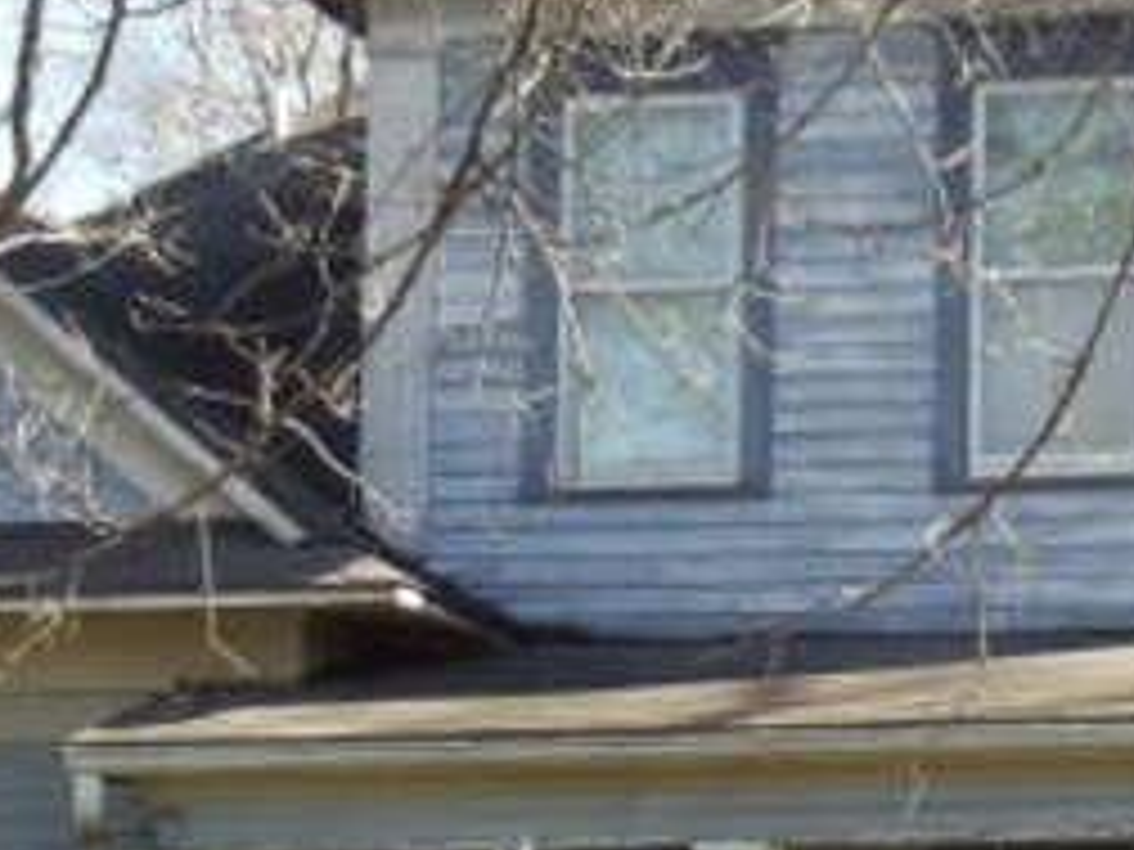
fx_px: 7698
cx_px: 806
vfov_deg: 6.3
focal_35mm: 235
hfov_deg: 8.4
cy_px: 567
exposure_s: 1/160
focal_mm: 10.12
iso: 100
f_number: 4.4
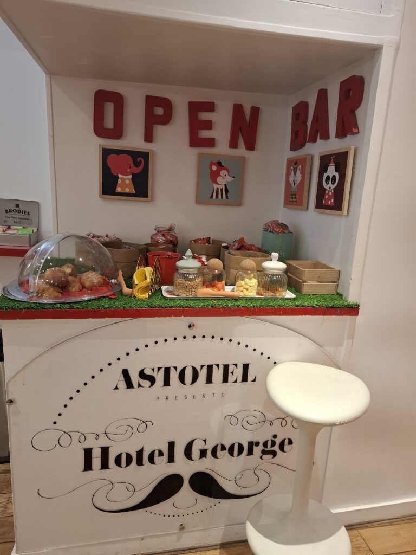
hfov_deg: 58.9
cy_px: 278
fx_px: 369
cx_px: 208
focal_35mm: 23
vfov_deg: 73.9
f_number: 1.8
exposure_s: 1/33
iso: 320
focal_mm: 5.54
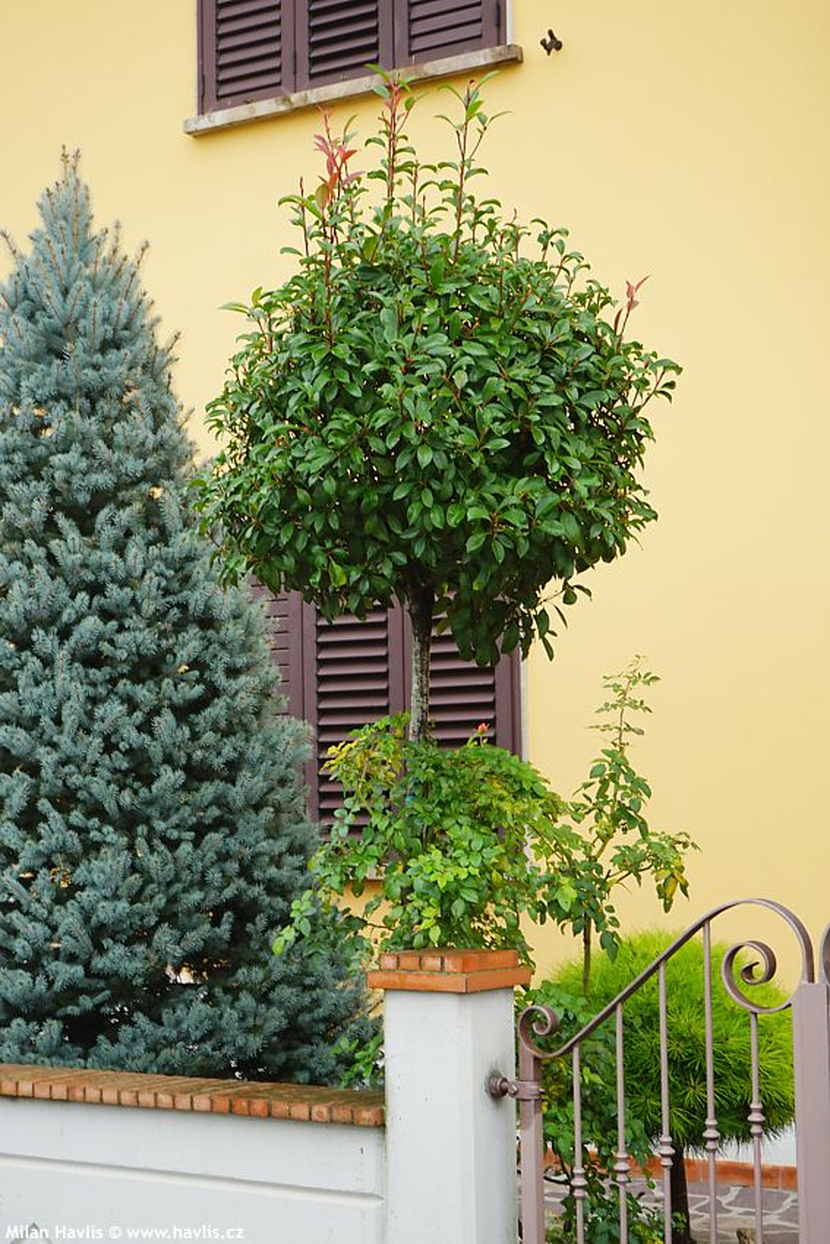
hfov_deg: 22.6
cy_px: 622
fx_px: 2074
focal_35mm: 60
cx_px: 415
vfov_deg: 33.4
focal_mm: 60
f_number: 6.3
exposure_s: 1/80
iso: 100
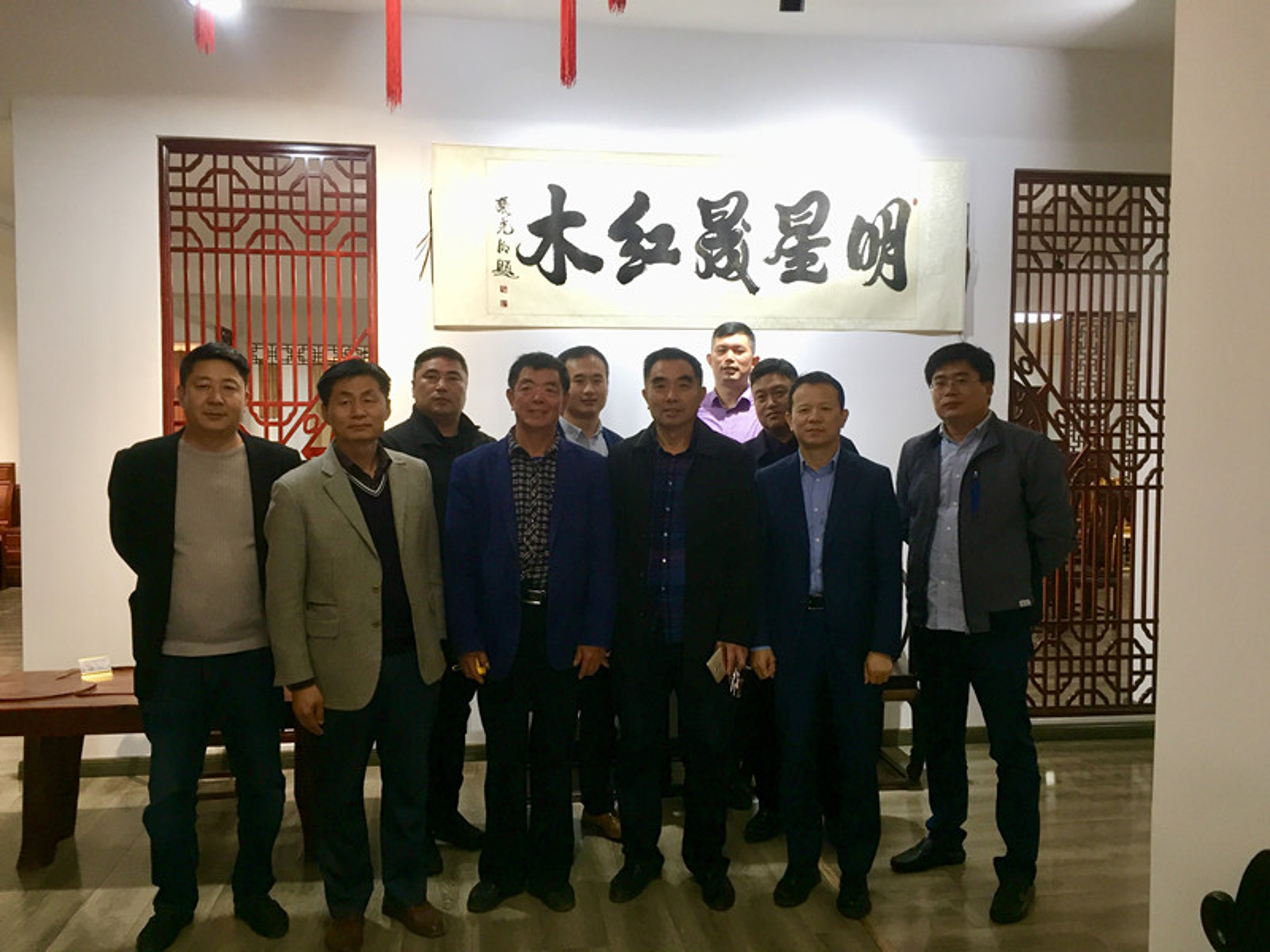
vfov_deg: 48.2
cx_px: 635
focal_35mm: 29
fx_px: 1064
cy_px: 476
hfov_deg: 61.7
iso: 80
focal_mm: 4.15
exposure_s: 1/33
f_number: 2.2
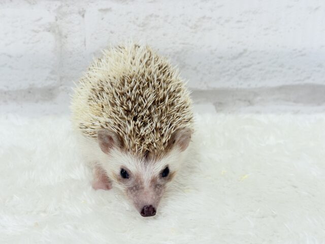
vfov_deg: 28.0
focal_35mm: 52
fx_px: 488
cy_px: 122
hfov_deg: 36.8
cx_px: 162
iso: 40
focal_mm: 5.96
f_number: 1.6
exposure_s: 1/50
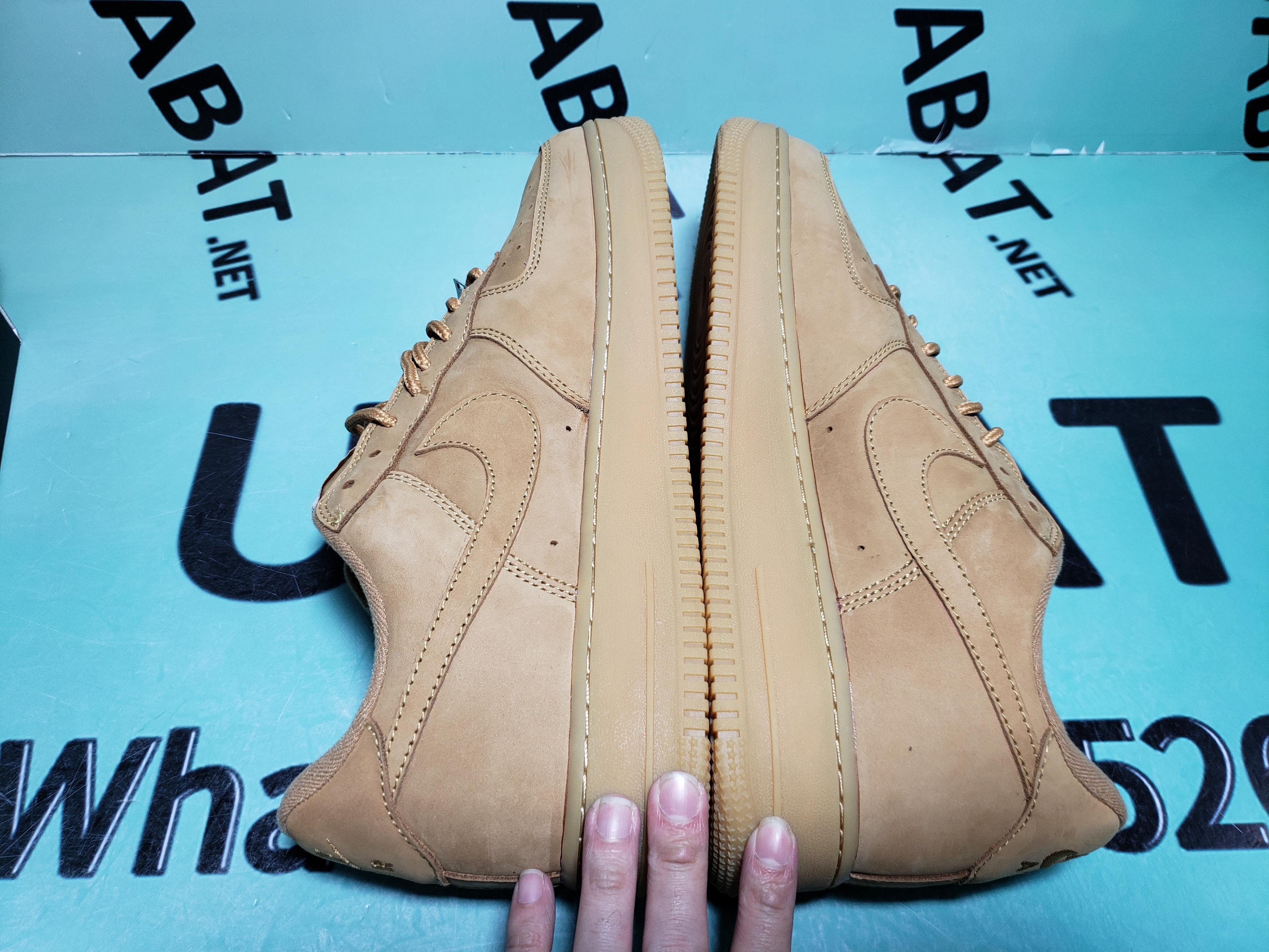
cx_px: 634
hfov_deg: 67.3
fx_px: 953
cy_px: 476
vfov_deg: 53.1
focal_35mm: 26
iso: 50
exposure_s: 1/283
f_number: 1.5
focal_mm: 4.3
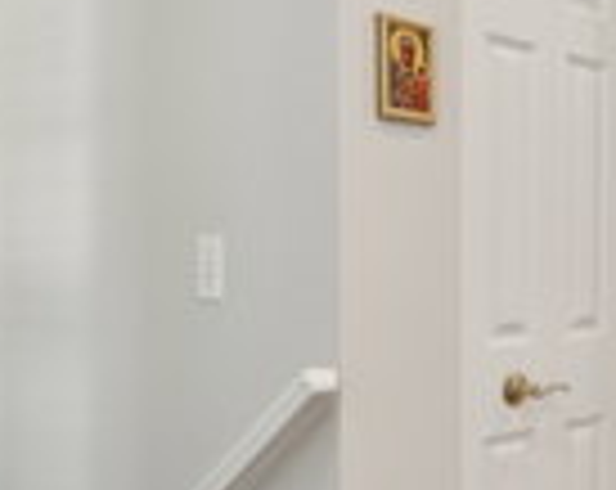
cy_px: 288
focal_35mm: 56
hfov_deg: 30.0
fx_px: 1019
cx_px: 688
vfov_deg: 27.0
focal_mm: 17
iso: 400
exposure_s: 1/10
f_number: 8
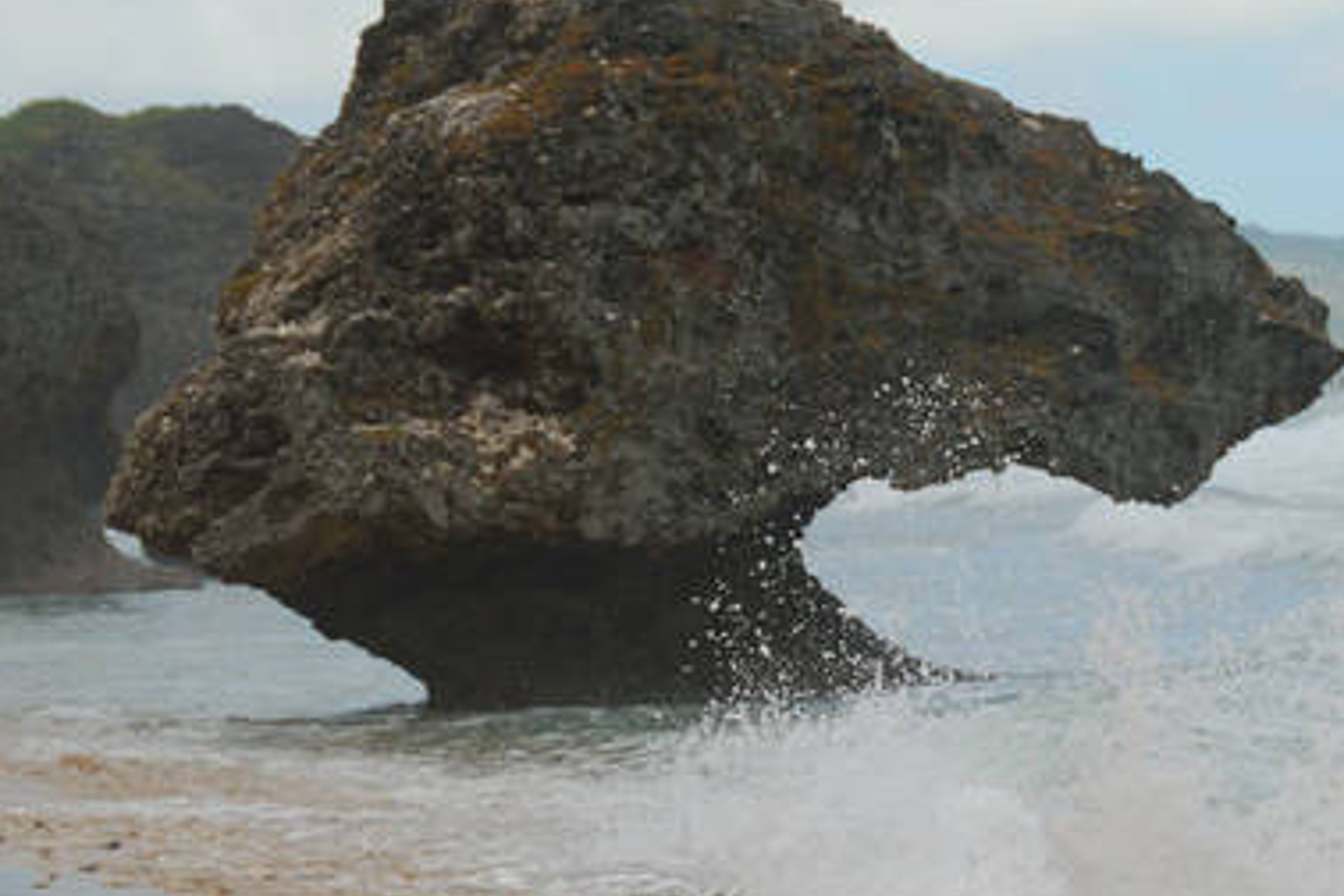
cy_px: 384
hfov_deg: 9.0
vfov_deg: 6.0
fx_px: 8511
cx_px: 1038
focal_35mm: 228
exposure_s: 1/500
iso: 100
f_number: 5.3
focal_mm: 82
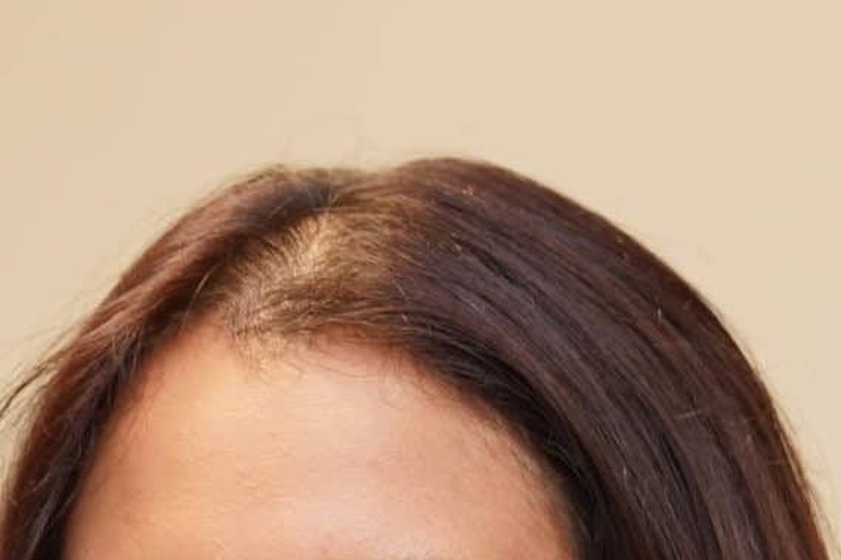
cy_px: 1161
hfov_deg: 9.8
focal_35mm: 207
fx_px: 4834
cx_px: -213
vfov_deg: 6.4
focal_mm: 46
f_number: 2.8
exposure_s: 1/60
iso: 320
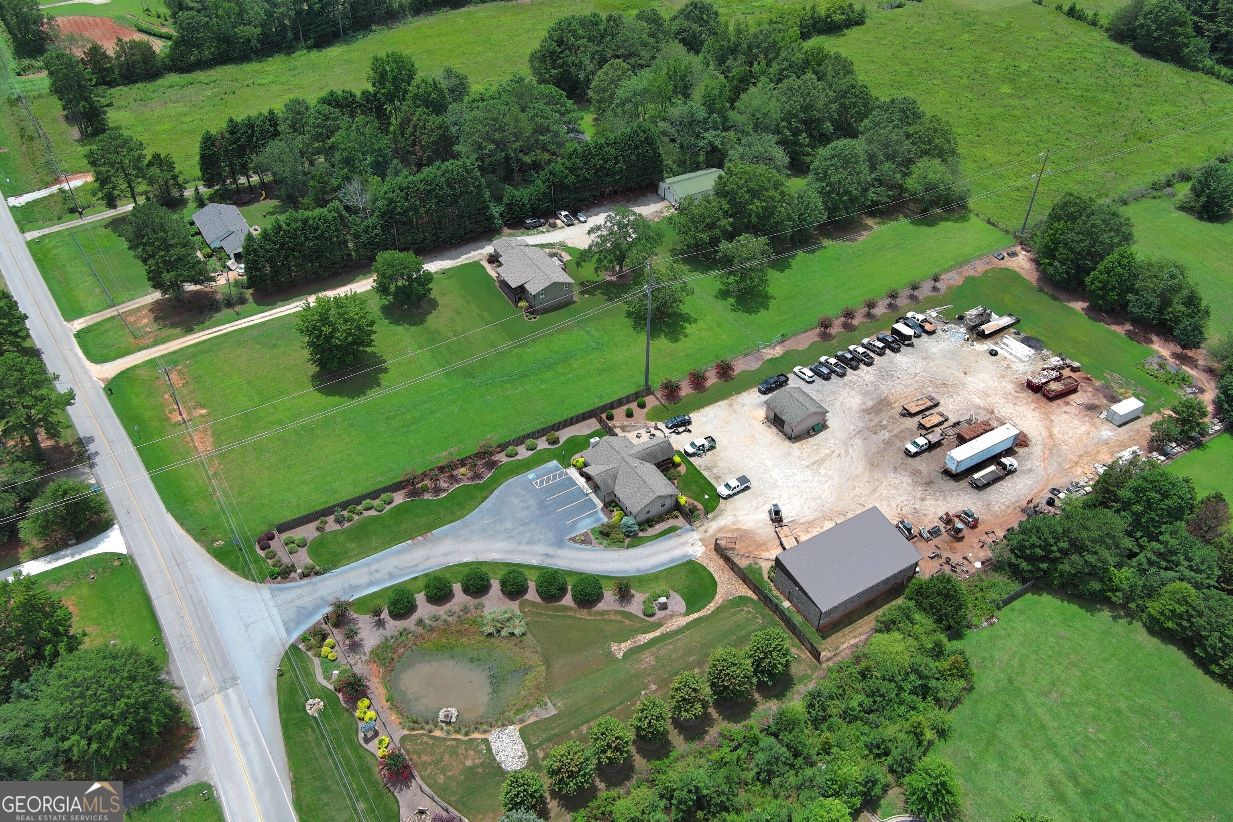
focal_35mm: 29
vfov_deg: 45.0
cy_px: 411
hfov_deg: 63.7
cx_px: 616
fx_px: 993
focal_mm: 10.57
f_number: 2.8
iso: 100
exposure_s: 1/1185
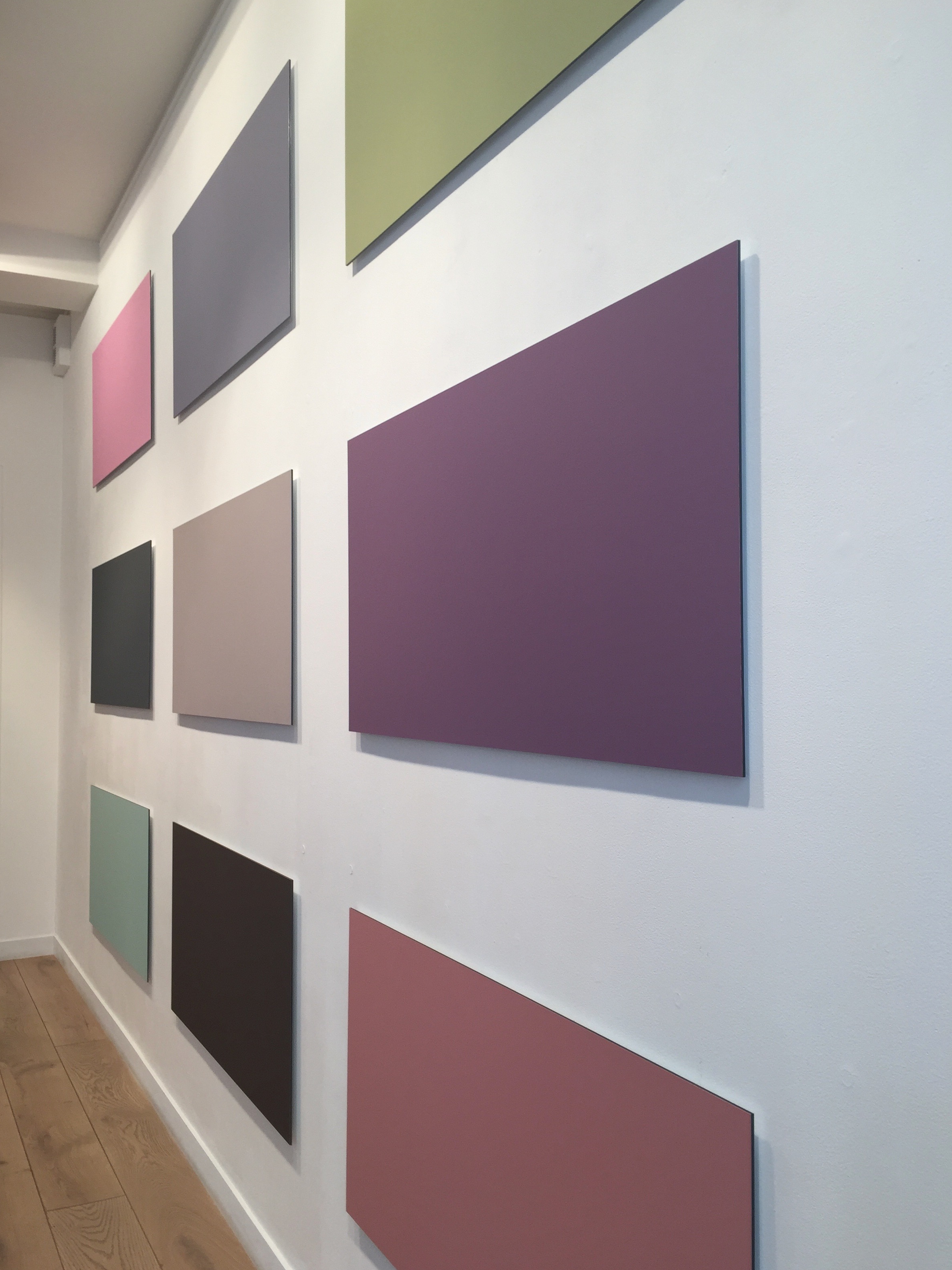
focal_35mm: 30
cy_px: 646
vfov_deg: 60.0
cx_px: 478
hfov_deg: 46.8
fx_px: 1100
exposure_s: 1/50
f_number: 2.2
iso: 40
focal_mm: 4.15
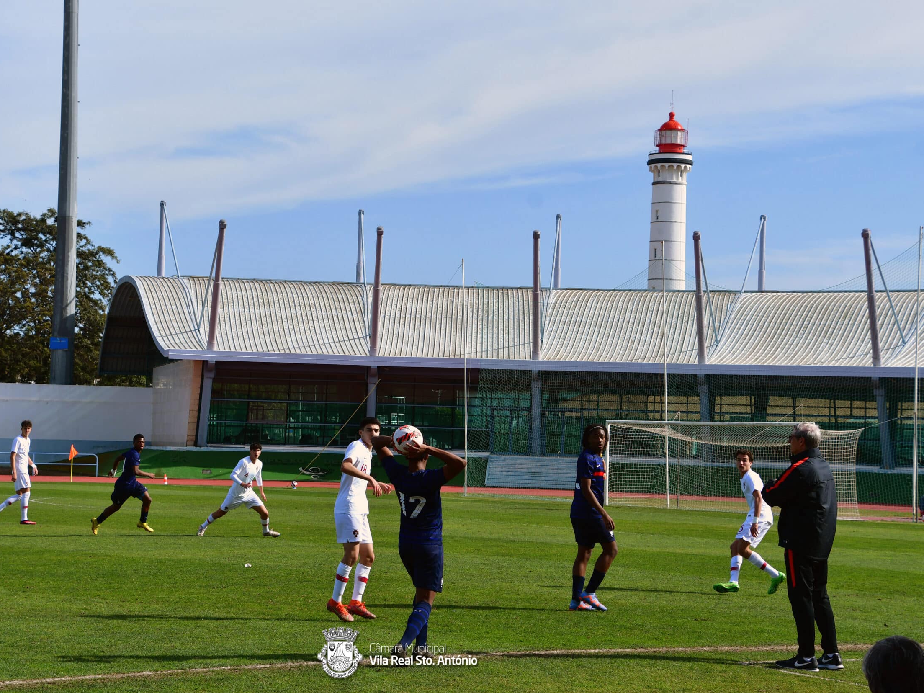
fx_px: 2322
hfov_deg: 22.5
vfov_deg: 17.0
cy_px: 344
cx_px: 397
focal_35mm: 87
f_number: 8
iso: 200
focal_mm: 52
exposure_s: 1/640
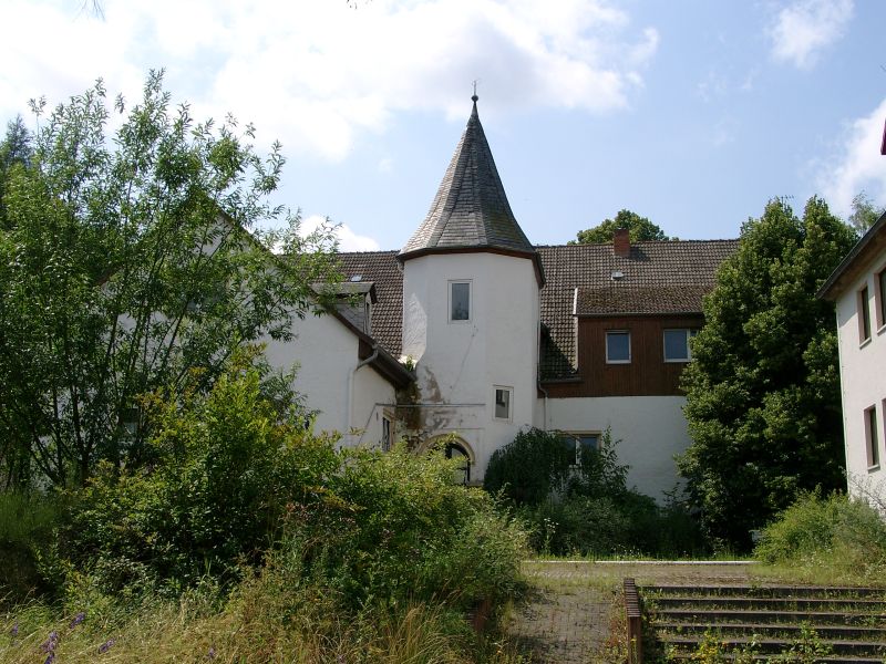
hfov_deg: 46.8
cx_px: 443
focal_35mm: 40
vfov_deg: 36.0
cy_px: 332
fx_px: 1024
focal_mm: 8.4
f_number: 4
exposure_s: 1/935
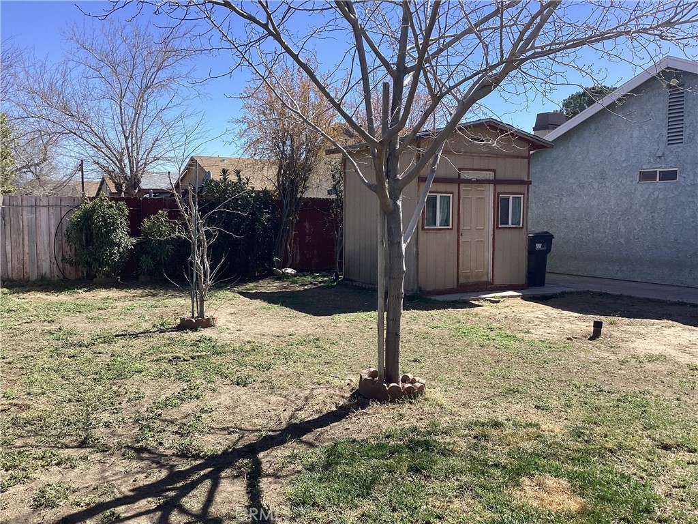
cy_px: 262
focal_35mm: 31
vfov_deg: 45.4
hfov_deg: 58.4
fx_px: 625
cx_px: 349
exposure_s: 1/895
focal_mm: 3.3
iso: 25
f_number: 2.4
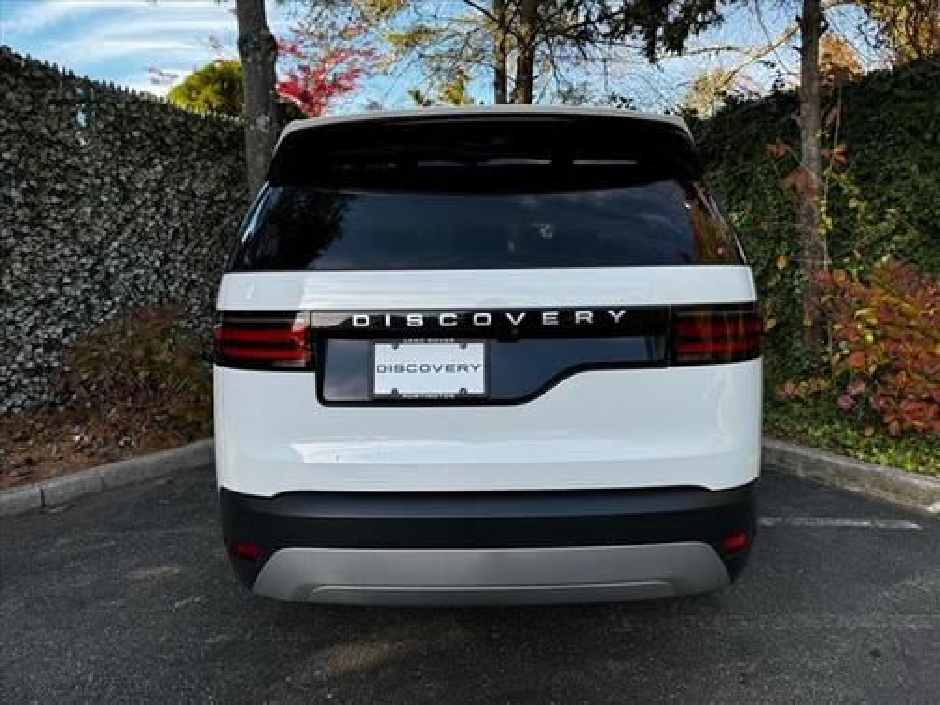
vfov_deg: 56.8
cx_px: 470
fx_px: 652
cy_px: 352
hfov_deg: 71.6
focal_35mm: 24
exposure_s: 1/782
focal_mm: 6.76
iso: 80
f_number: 1.78
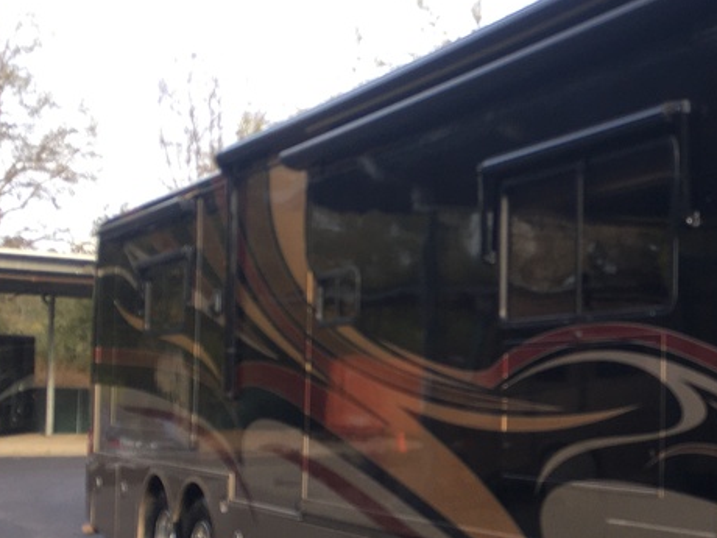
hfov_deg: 29.1
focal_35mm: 63
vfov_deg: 23.1
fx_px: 1305
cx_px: 687
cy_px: 388
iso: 25
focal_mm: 4.15
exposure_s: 1/252
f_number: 2.2
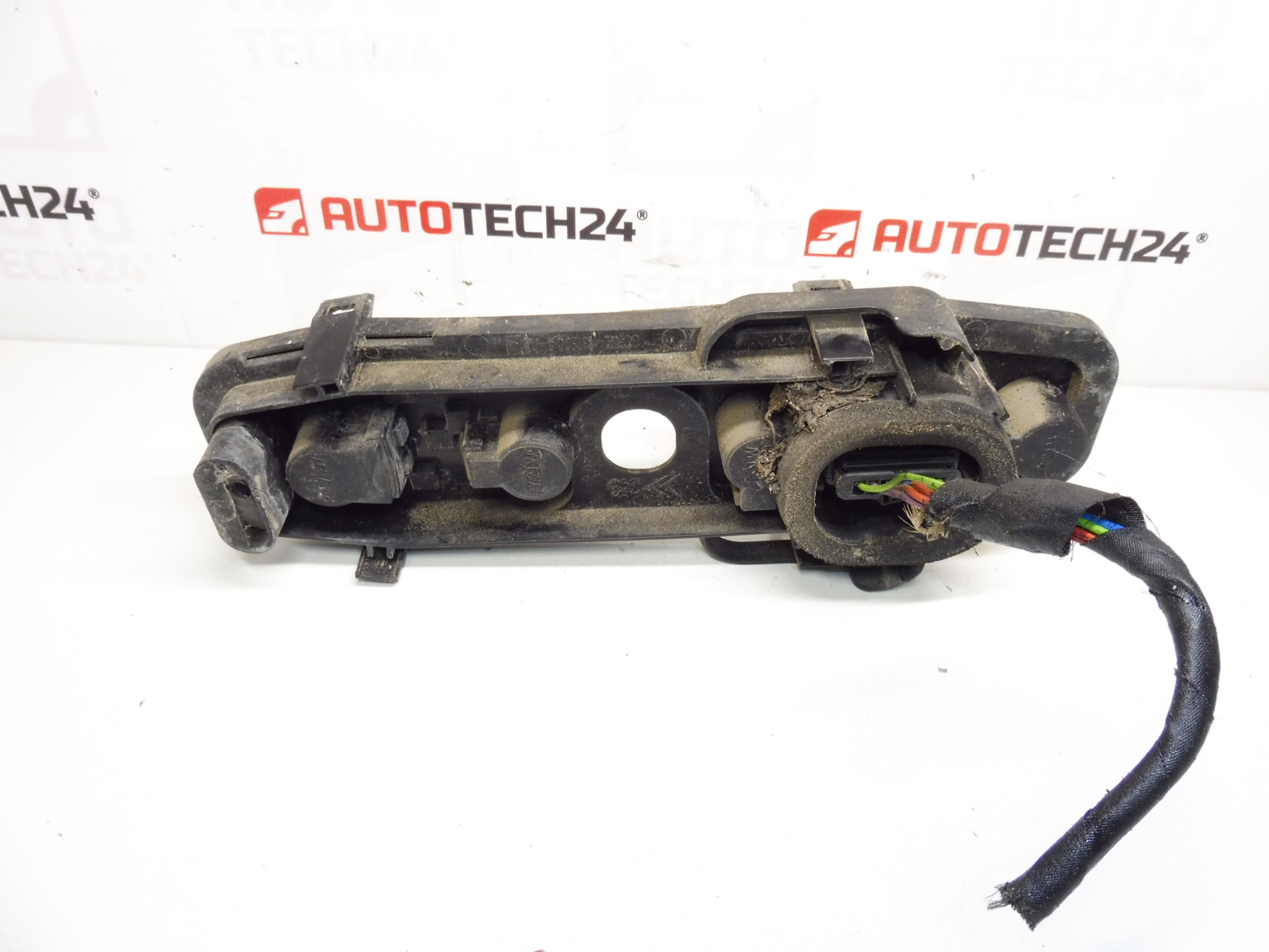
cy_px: 476
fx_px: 880
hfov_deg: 71.6
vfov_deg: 56.8
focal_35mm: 24
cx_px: 634
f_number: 5
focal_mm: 4.3
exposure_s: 1/30
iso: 200
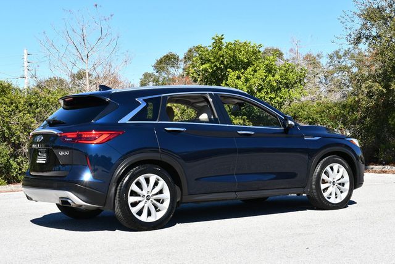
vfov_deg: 21.3
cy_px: 132
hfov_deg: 31.4
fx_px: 703
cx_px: 198
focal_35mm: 64
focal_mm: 32
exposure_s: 1/250
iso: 110
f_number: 8
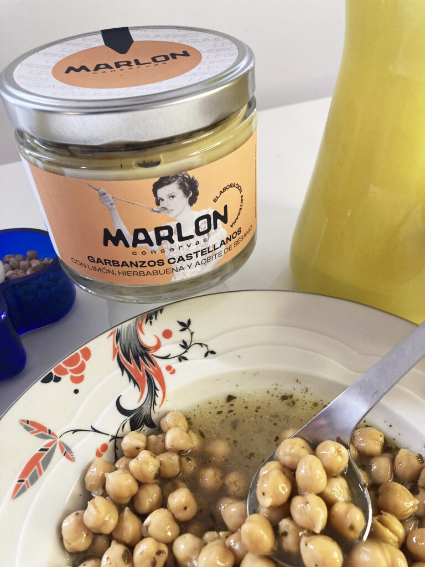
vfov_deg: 63.4
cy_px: 284
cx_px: 212
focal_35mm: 28
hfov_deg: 49.7
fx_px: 458
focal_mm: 3.99
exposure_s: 1/45
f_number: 1.8
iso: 100
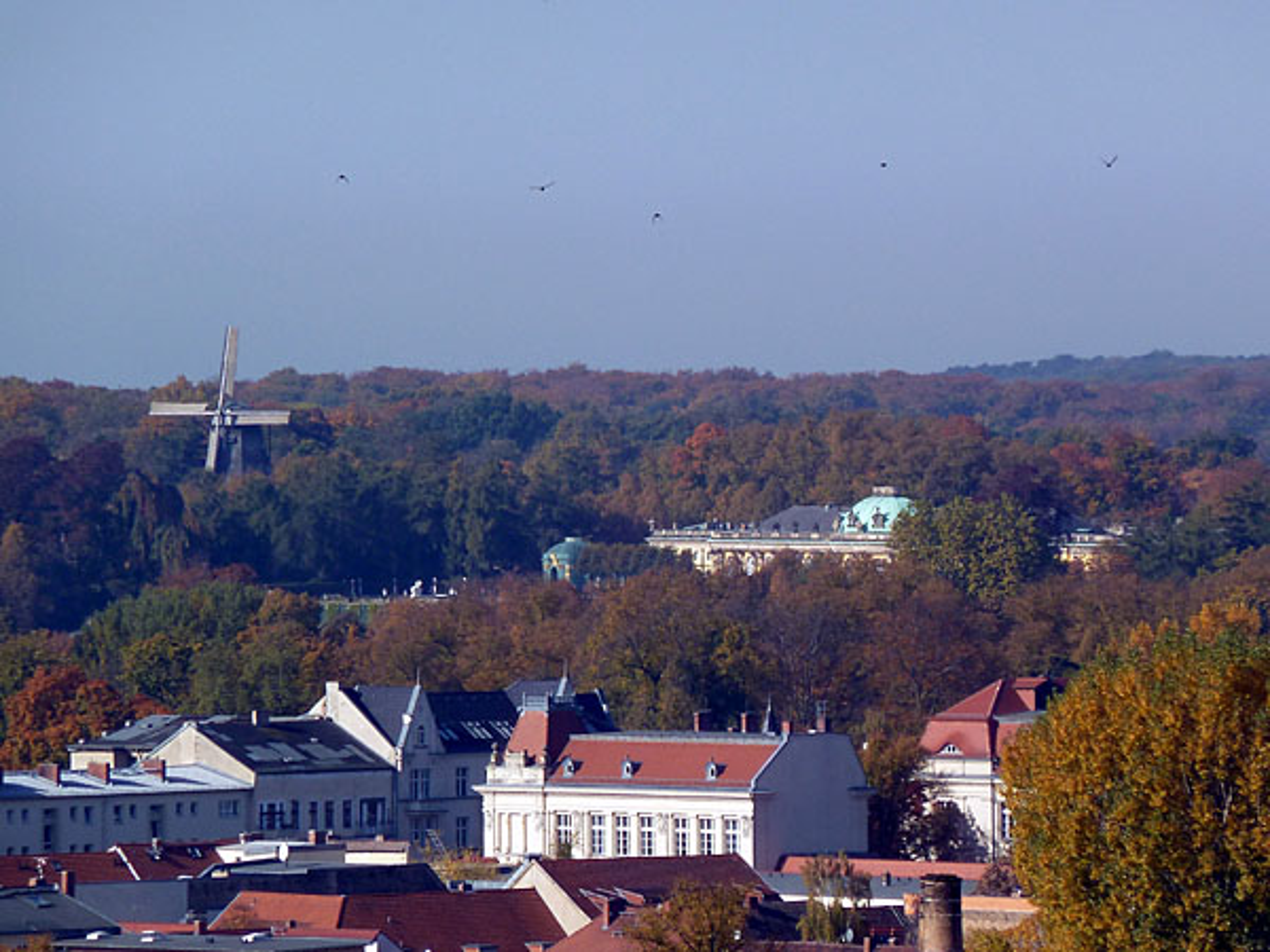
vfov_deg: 3.7
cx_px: 635
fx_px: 14639
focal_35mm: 399
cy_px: 476
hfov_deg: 5.0
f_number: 4.9
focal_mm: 49.2
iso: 80
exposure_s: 1/320
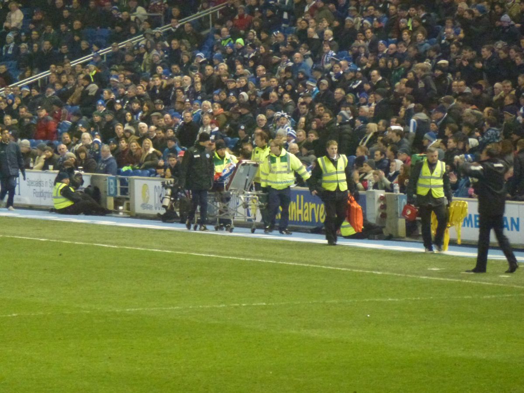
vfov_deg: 3.6
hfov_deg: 4.9
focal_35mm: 408
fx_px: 6176
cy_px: 196
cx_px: 262
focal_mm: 68.8
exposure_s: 1/30
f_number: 5.9
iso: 1250
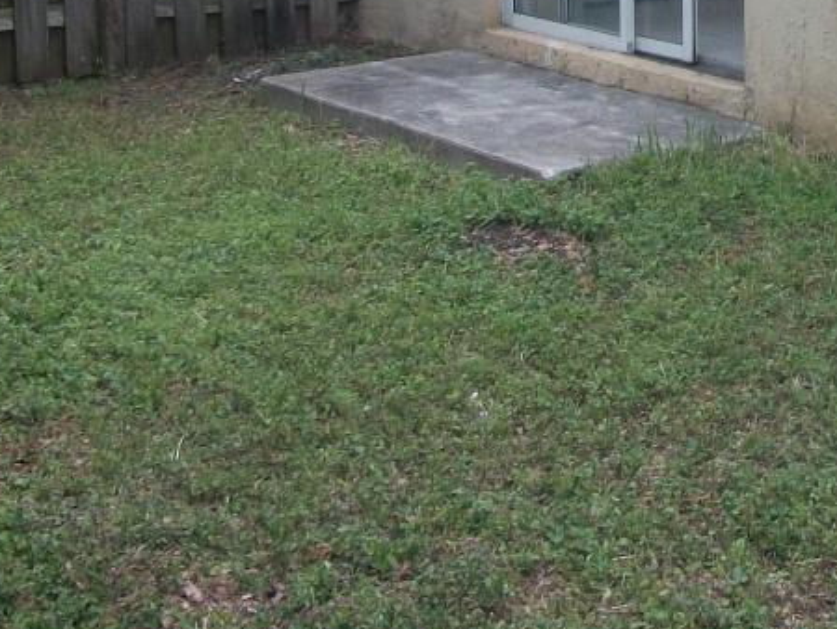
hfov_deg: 20.7
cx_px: 865
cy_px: -207
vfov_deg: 15.4
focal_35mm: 91
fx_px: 2202
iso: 80
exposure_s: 1/60
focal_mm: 5.7
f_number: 8.8
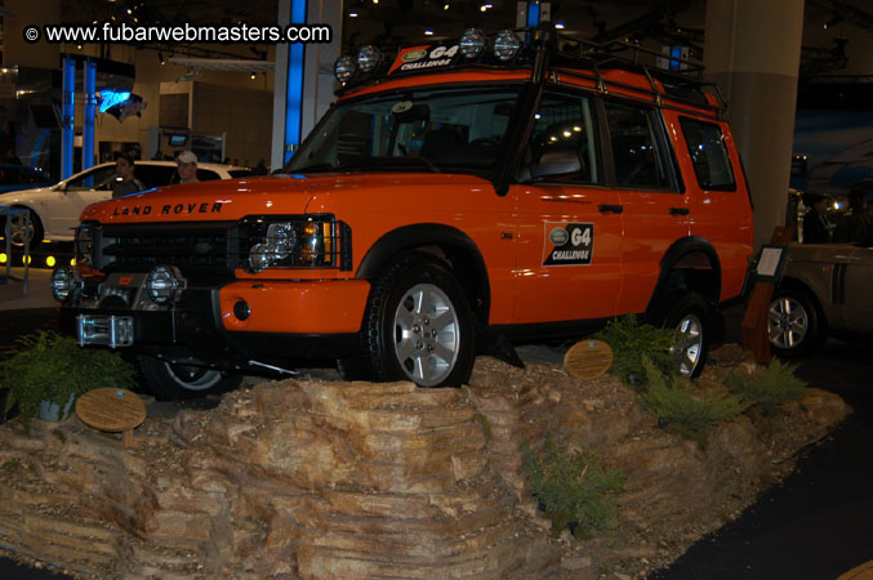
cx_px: 436
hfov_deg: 43.6
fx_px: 1090
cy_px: 290
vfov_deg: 29.8
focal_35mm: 45
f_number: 5
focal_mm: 30
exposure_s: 1/60
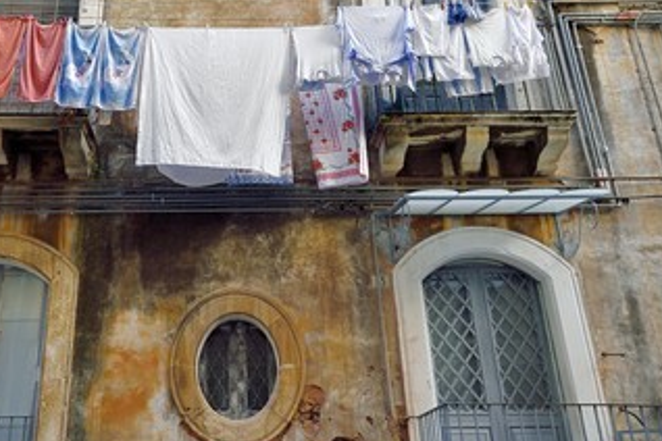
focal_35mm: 41
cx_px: 243
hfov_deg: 46.9
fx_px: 754
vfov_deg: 32.6
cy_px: 189
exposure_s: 1/100
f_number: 6.3
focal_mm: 31
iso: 800
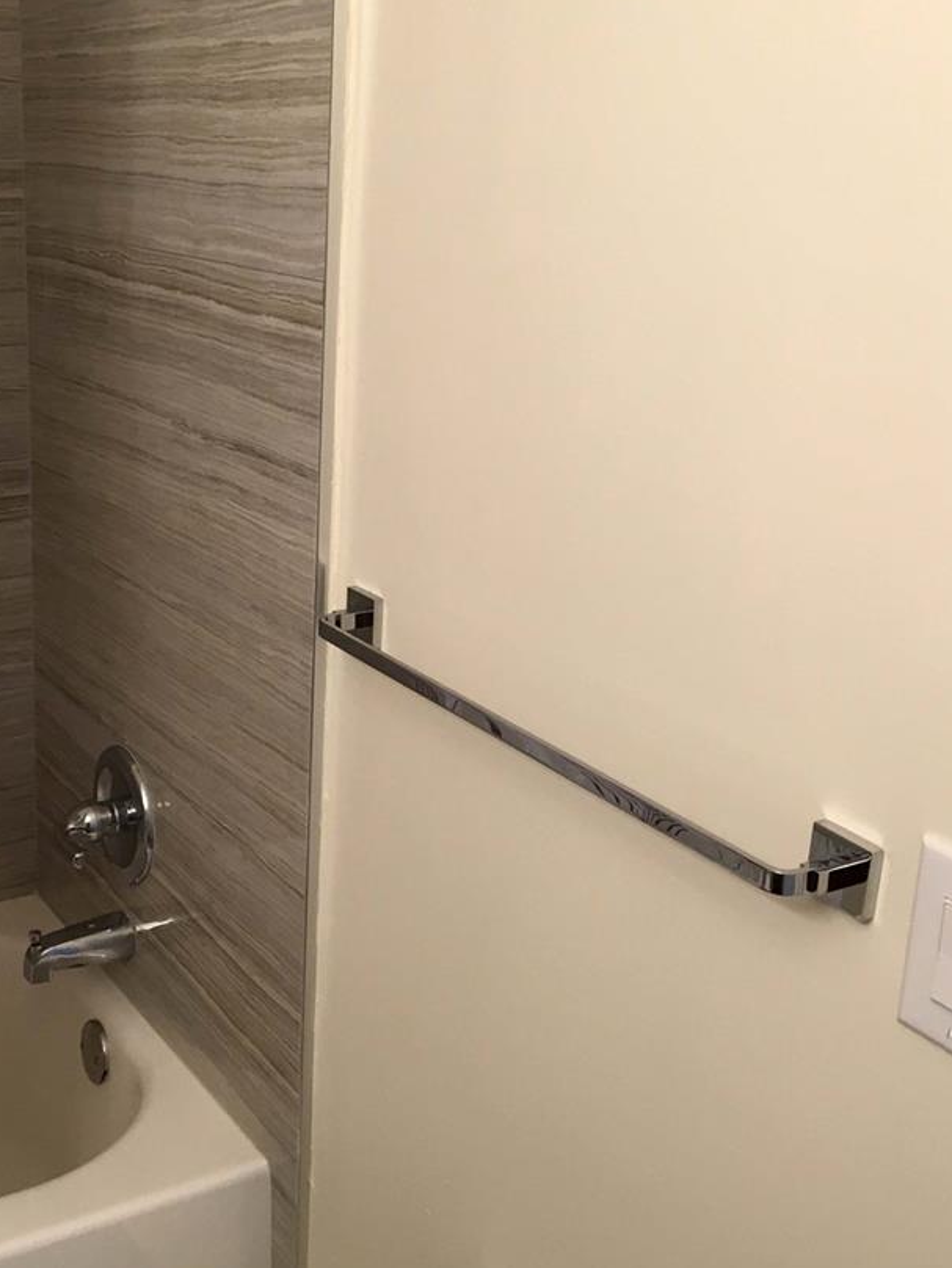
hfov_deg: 33.3
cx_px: 318
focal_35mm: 43
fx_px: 1576
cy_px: 575
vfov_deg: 43.8
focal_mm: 4.15
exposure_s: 1/30
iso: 64
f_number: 2.2
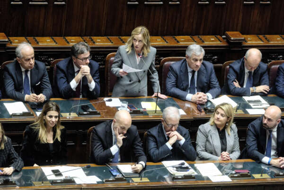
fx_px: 1948
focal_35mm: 247
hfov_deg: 8.3
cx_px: 142
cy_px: 95
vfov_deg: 5.6
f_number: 5
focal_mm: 164.6
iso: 12800
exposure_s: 1/100
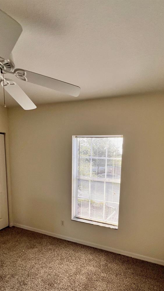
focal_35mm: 17
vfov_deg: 94.7
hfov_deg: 62.9
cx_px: 103
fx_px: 132
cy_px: 174
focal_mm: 1.57
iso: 32
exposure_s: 1/292
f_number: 1.8
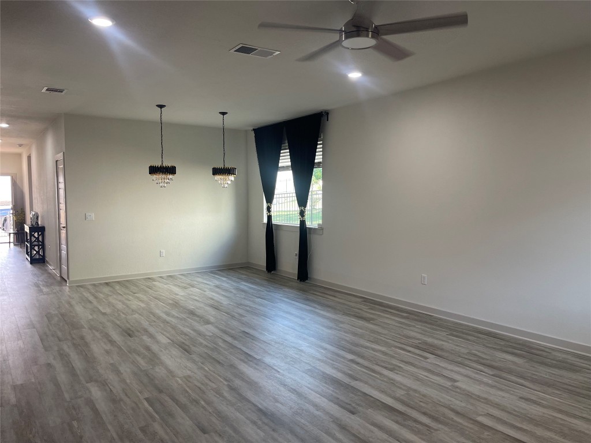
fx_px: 427
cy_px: 222
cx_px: 296
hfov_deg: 69.4
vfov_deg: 54.9
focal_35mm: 25
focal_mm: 5.1
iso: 125
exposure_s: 1/120
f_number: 1.6
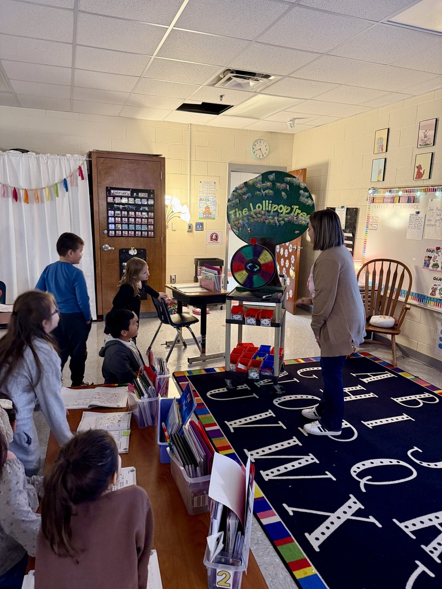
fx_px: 409
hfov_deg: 56.8
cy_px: 294
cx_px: 221
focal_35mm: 24
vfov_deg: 71.6
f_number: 1.78
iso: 320
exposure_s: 1/60
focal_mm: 6.76
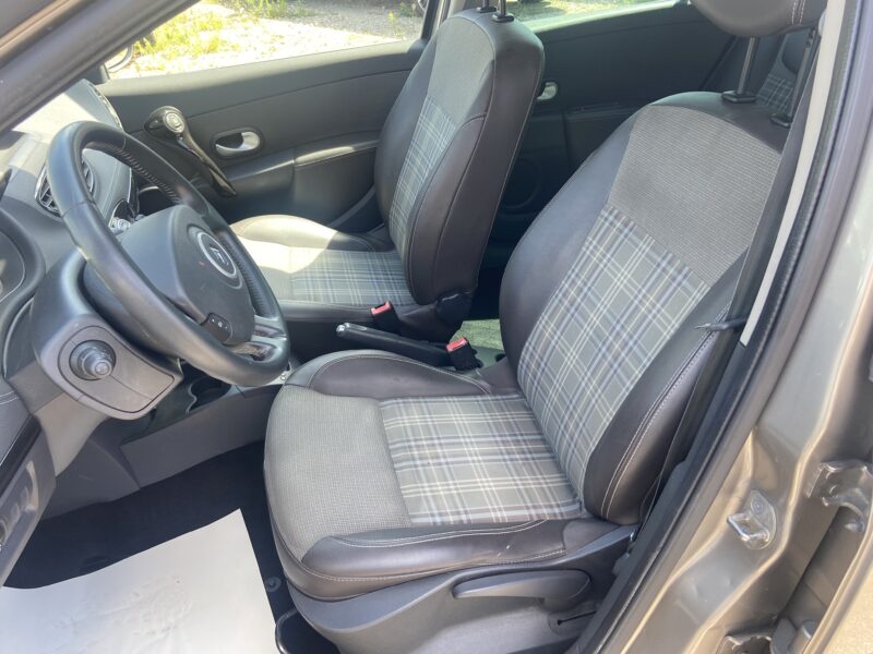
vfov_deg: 53.1
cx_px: 436
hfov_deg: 67.3
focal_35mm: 26
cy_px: 327
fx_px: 656
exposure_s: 1/122
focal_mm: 4.25
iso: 50
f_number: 1.8
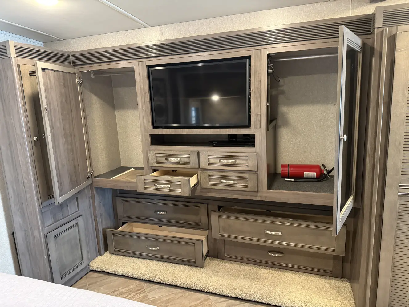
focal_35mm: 24
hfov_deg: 71.6
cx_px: 204
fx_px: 284
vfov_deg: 56.8
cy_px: 154
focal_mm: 6.76
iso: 1000
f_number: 1.78
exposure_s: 1/40
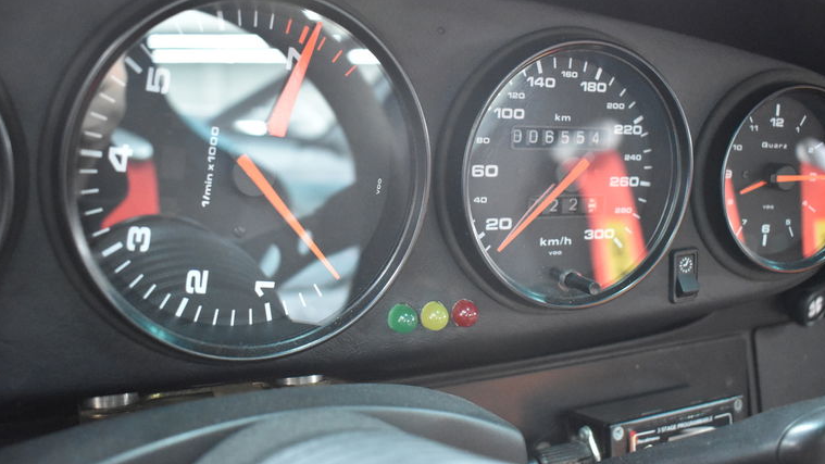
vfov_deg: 33.7
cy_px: 204
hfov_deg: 56.6
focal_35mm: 35
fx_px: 766
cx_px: 412
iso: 5600
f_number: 3.8
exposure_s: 1/40
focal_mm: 22
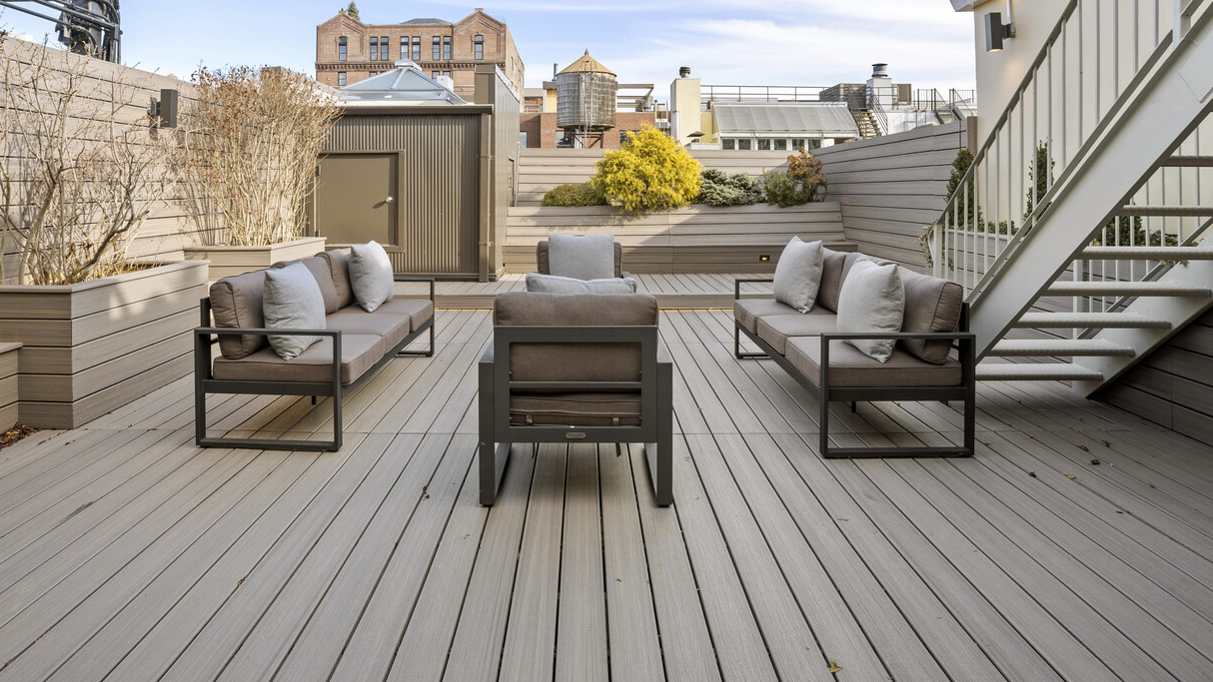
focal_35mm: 22
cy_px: 217
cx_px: 585
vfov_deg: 50.4
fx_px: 708
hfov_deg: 81.2
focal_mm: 17
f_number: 8
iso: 100
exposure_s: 1/15
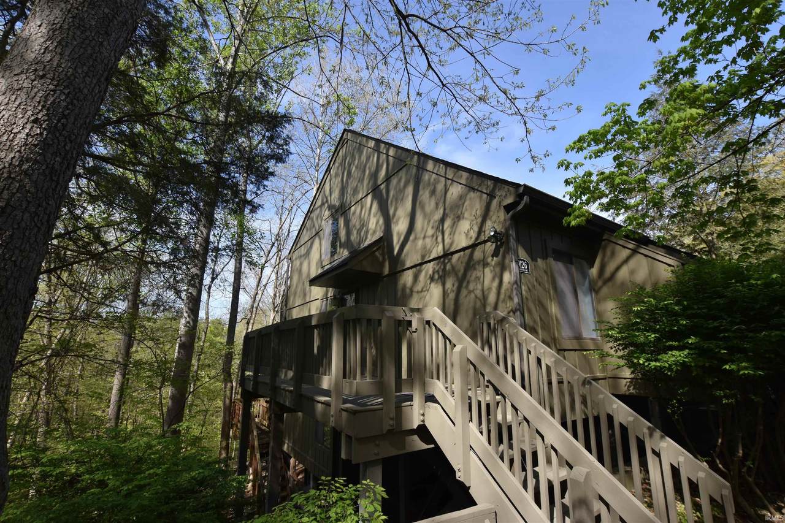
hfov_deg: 100.4
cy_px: 262
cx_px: 392
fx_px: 327
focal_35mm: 15
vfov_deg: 77.3
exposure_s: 1/320
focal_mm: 10
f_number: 7.1
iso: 200
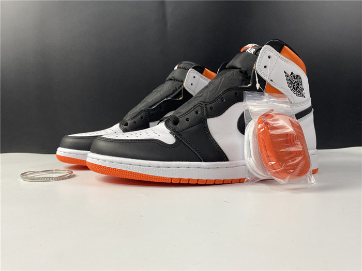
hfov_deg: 67.3
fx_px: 272
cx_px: 181
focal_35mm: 26
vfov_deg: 53.1
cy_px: 136
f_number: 1.8
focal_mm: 4.25
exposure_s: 1/100
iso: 64
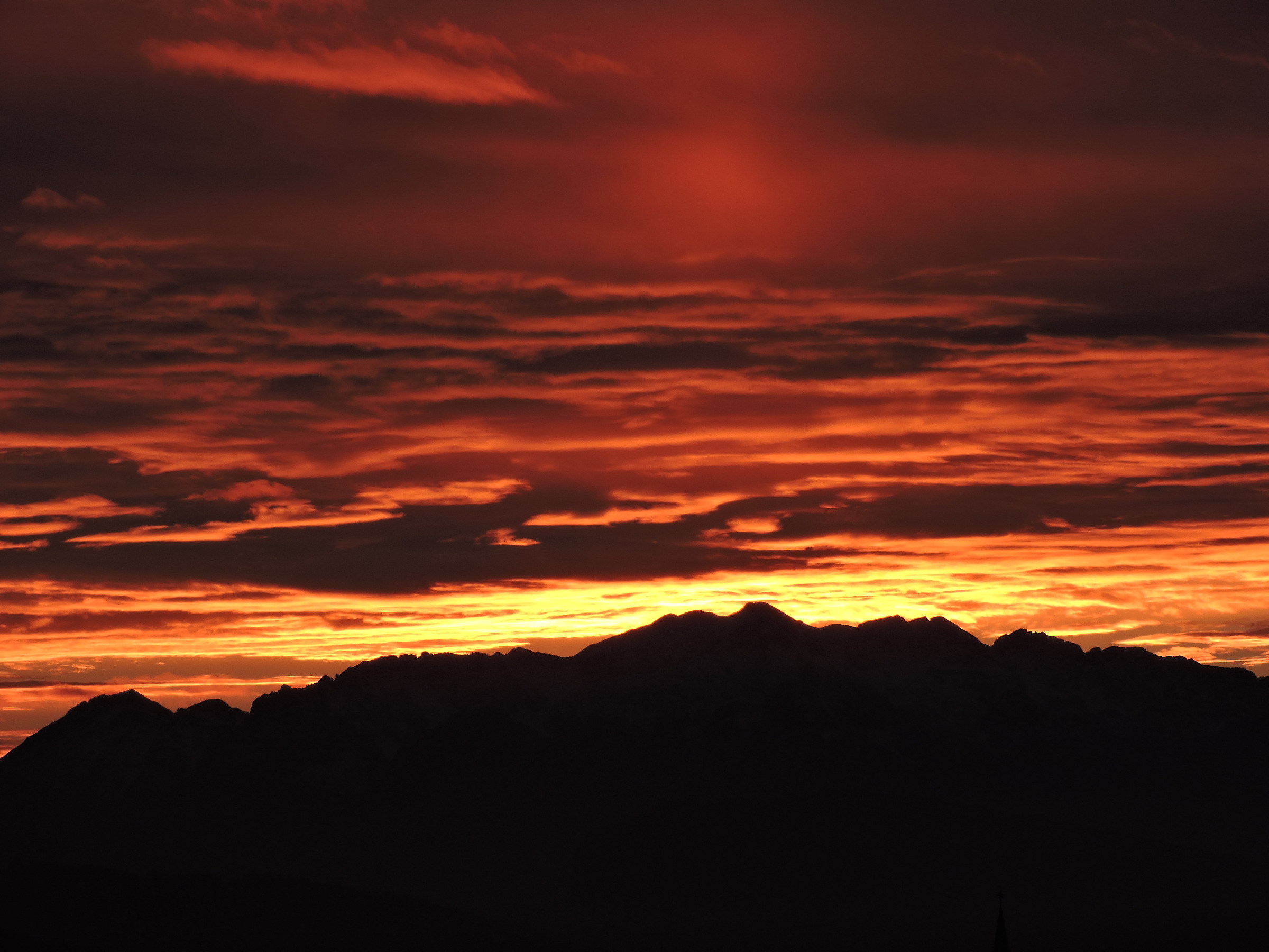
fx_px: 9165
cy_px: 476
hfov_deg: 7.9
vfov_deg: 5.9
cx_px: 634
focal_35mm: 250
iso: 100
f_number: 5.5
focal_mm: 44.8
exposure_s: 1/320
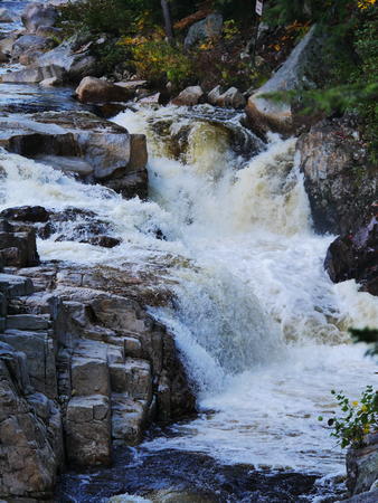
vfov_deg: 9.9
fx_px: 2909
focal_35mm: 200
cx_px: 189
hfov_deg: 7.4
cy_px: 252
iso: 320
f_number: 4
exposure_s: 1/250
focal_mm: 100
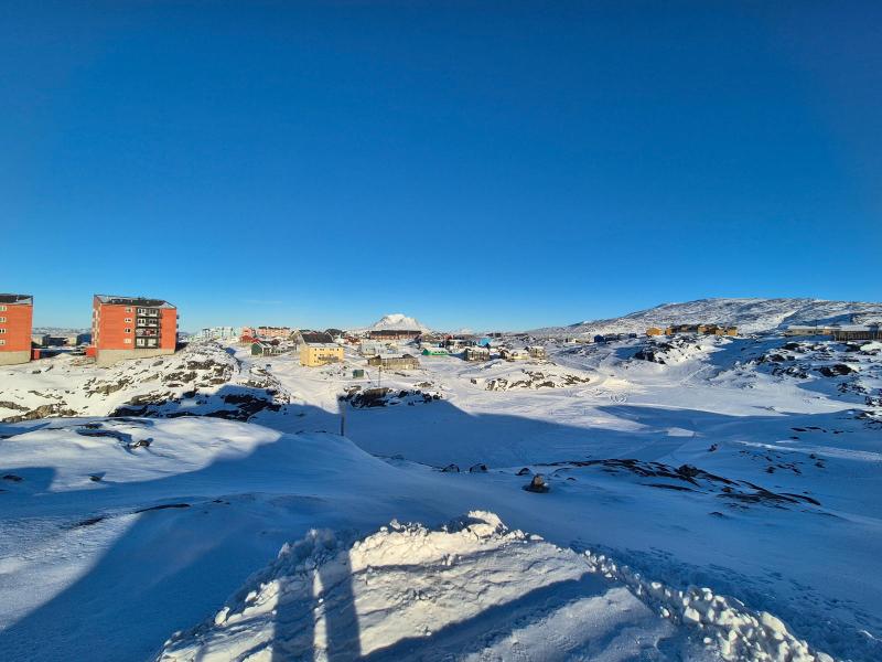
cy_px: 331
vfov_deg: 89.9
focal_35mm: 13
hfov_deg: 106.2
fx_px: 331
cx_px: 441
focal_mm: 2.2
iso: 50
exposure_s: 1/2144
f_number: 2.2
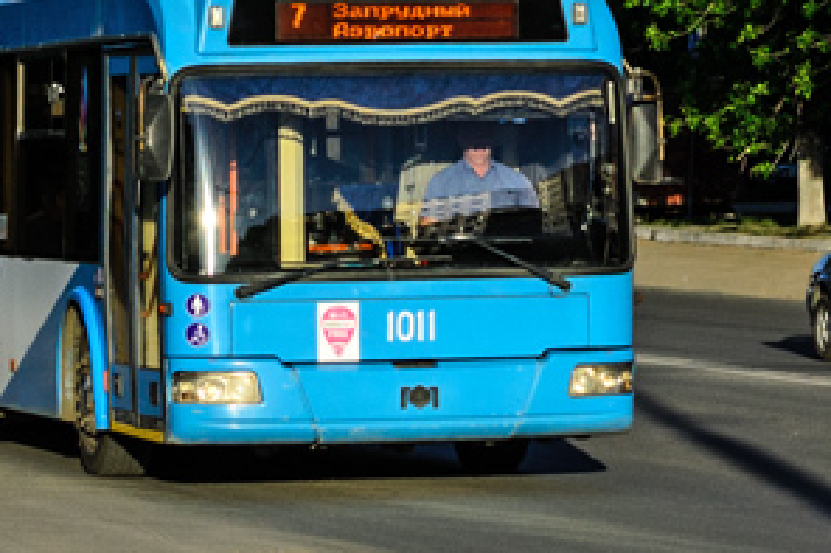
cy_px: -244
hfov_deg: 9.7
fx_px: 4914
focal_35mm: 213
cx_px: 264
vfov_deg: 6.4
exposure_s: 1/800
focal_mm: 35
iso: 200
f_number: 7.1
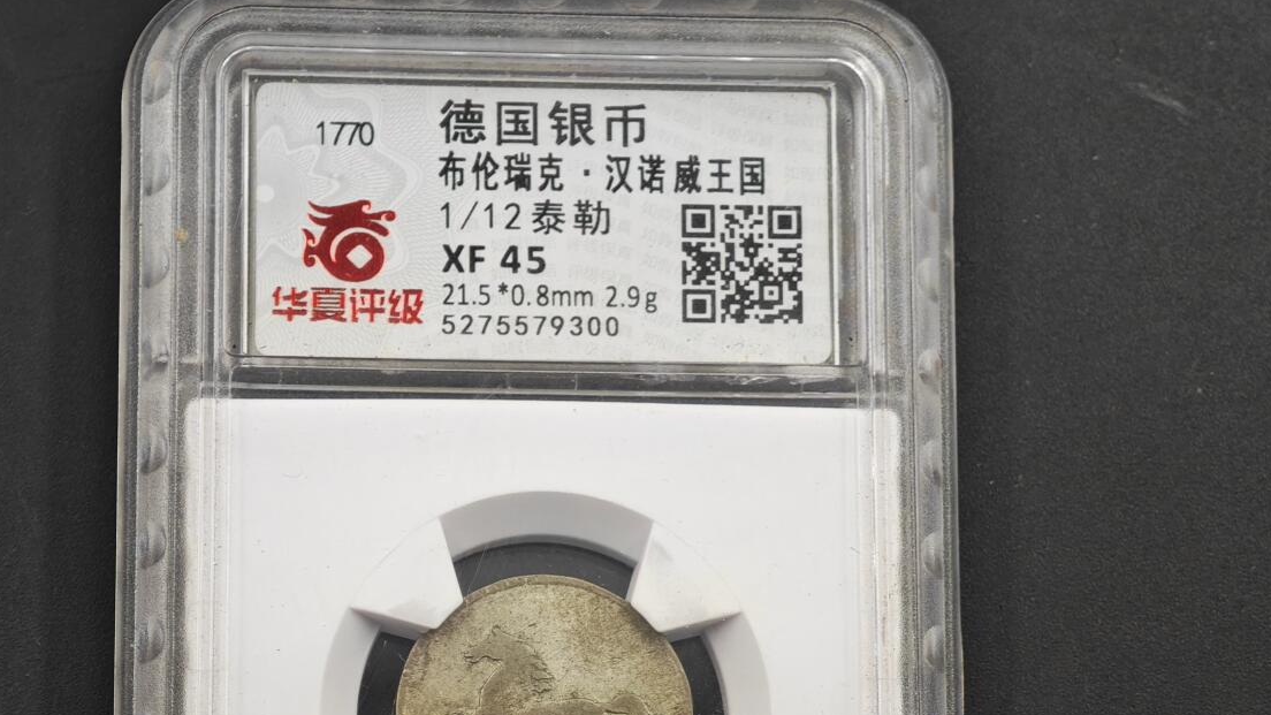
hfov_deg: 17.4
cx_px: 551
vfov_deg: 9.8
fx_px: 4145
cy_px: 580
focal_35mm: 123
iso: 80
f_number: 1.8
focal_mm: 12.28
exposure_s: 1/100
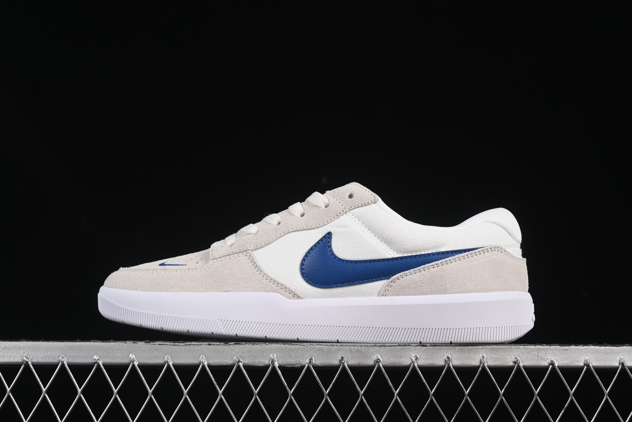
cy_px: 211
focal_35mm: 75
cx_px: 316
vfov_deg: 18.2
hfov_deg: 27.0
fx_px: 1317
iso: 160
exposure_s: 1/80
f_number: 8
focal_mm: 50
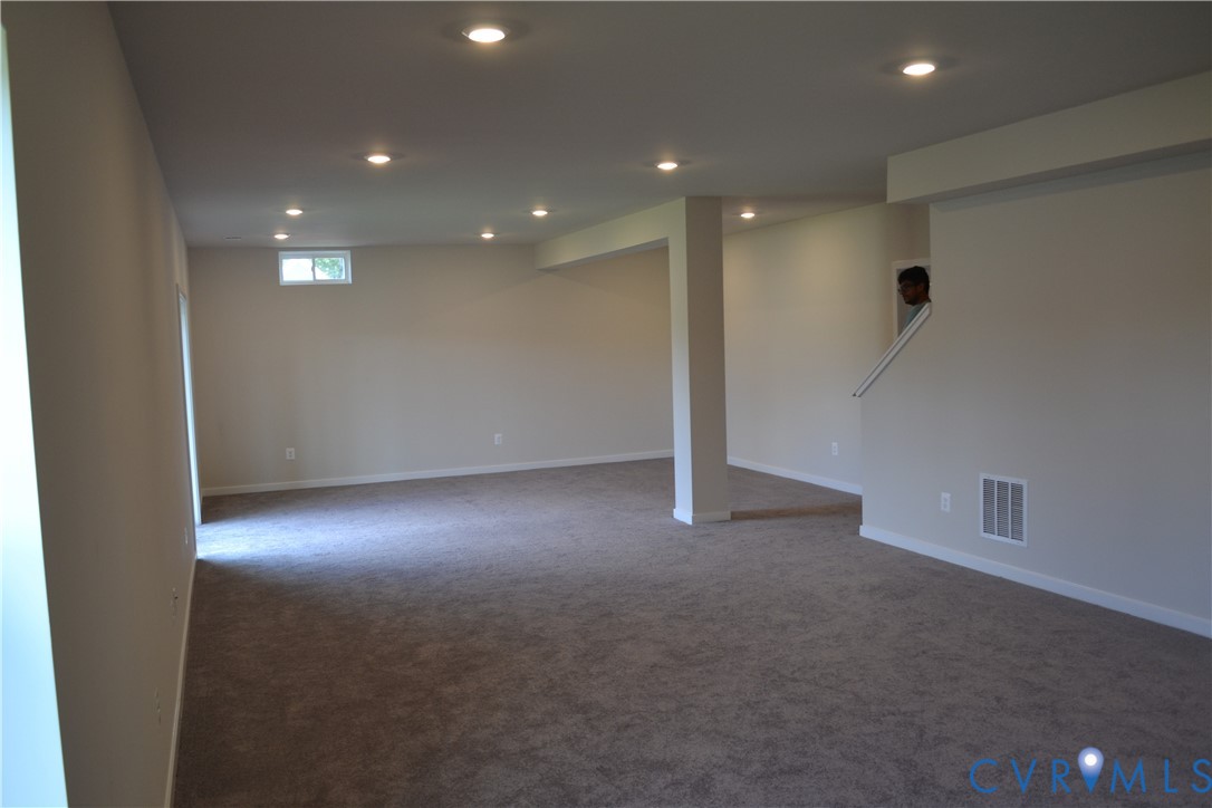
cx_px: 606
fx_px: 909
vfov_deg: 47.9
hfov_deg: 67.4
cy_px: 404
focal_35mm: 27
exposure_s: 1/60
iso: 400
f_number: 4
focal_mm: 18
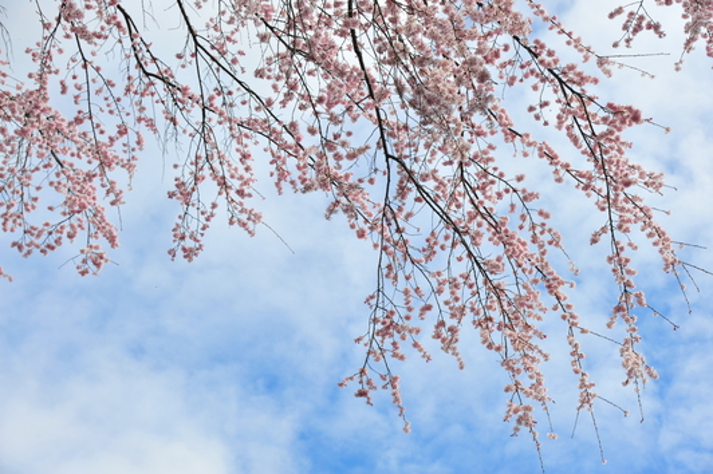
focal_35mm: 100
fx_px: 1979
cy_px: 237
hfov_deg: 20.4
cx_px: 356
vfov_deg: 13.7
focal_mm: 100
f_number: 8
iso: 500
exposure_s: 1/800
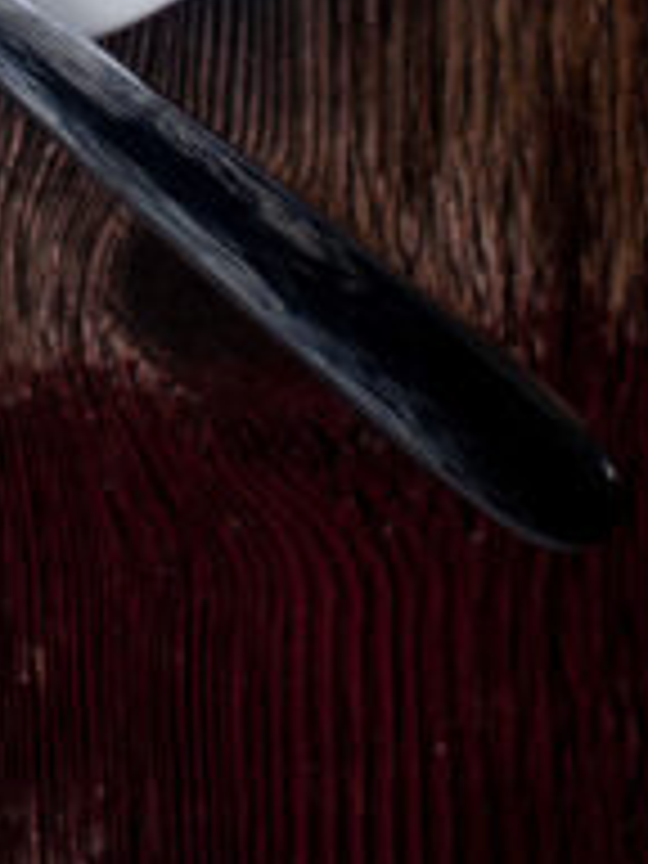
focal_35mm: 267
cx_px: -472
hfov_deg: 5.5
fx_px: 6664
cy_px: -1418
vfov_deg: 6.9
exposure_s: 1/100
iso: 200
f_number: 2
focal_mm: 25
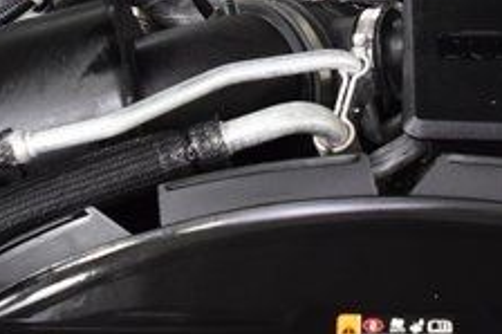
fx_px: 1435
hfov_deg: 19.7
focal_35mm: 103
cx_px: 388
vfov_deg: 13.2
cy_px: 62
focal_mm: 24
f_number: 5.6
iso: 1600
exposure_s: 1/15
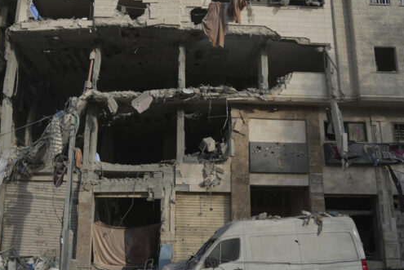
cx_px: 174
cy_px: 150
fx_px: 348
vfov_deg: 42.3
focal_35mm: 31
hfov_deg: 60.0
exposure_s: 1/1250
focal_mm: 24
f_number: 4
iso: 100
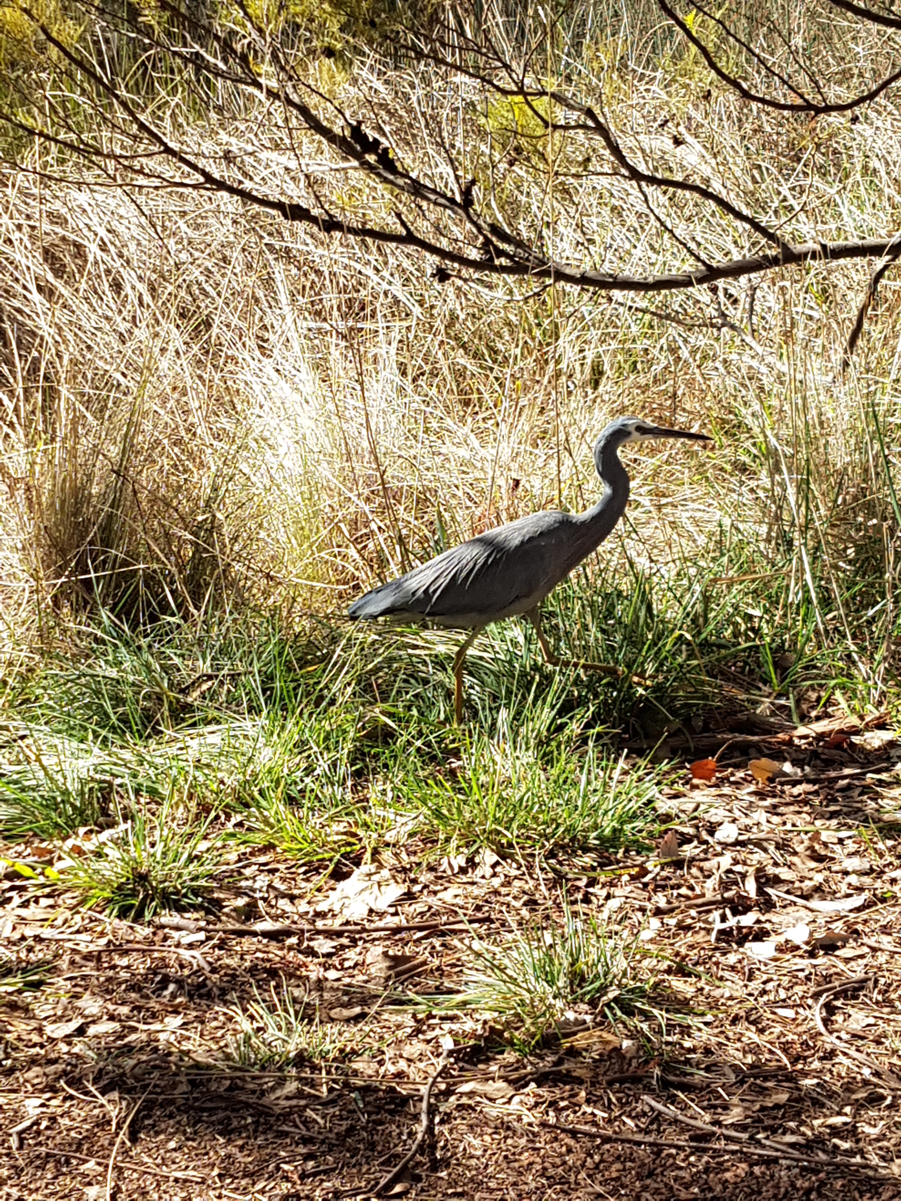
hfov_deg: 53.1
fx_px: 902
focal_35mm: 26
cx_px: 450
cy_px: 600
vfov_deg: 67.3
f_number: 1.7
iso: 50
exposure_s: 1/870
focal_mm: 4.2
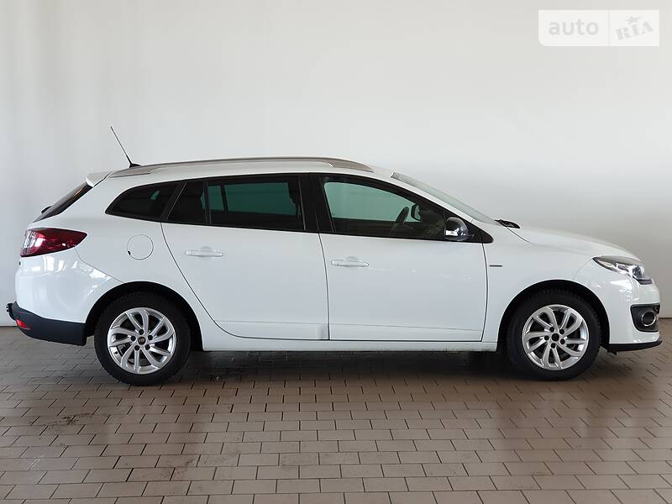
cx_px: 336
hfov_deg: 36.8
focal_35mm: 52
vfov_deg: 28.0
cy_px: 252
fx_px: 1009
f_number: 2.4
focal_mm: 6
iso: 100
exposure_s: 1/33
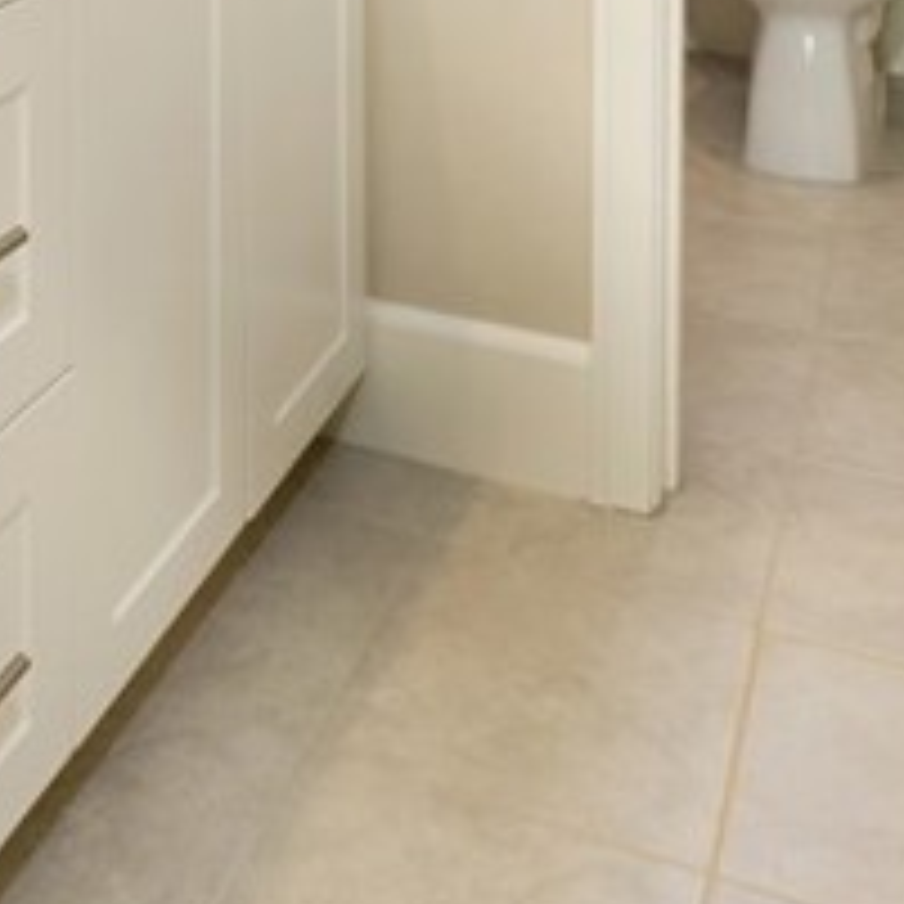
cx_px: 76
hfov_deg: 31.2
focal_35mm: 52
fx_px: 1536
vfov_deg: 24.6
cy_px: -481
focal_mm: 12
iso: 400
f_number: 7.1
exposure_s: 1/25
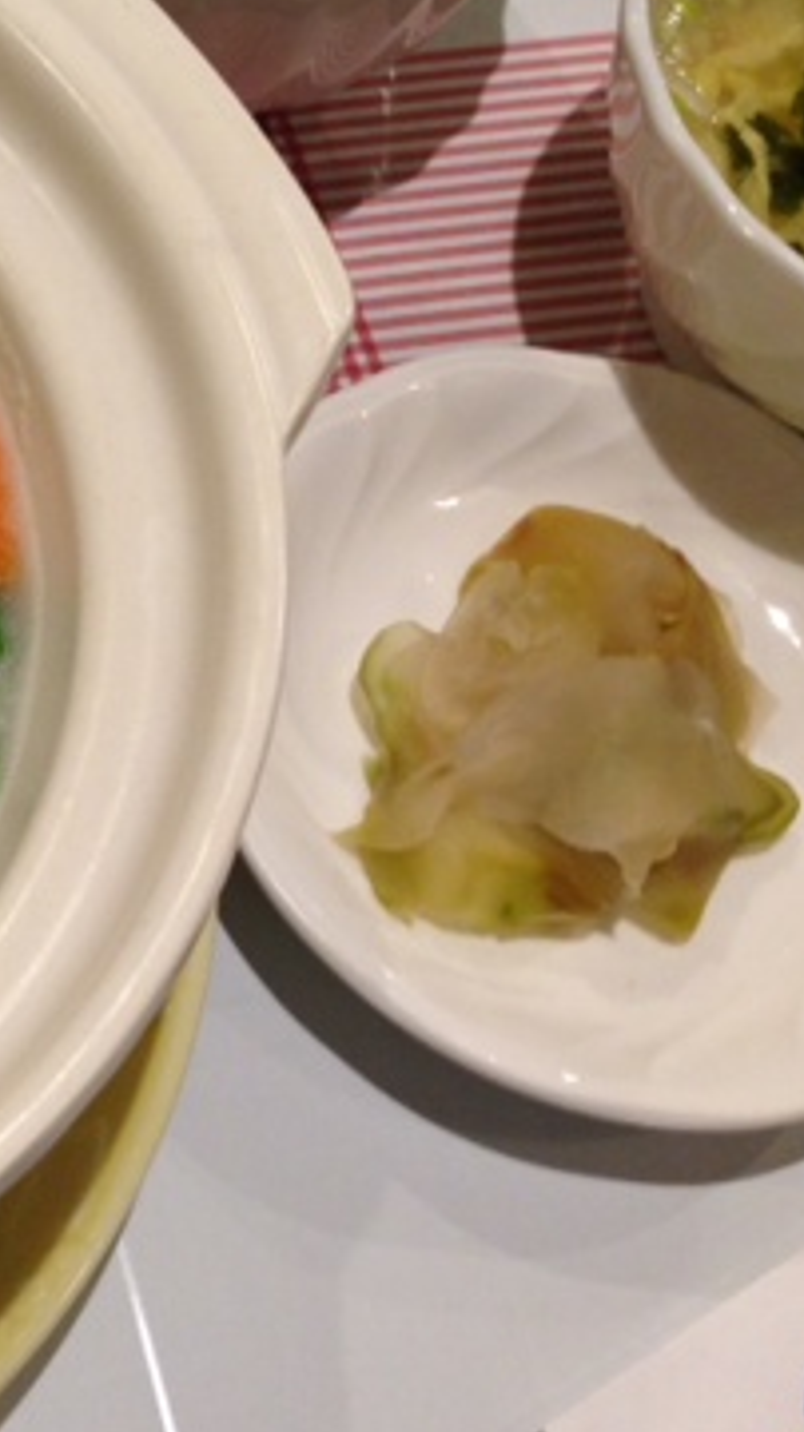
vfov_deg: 32.6
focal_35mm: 64
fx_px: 2430
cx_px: -330
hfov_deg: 17.3
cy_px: 501
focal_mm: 4.13
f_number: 2.4
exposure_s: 1/20
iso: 100
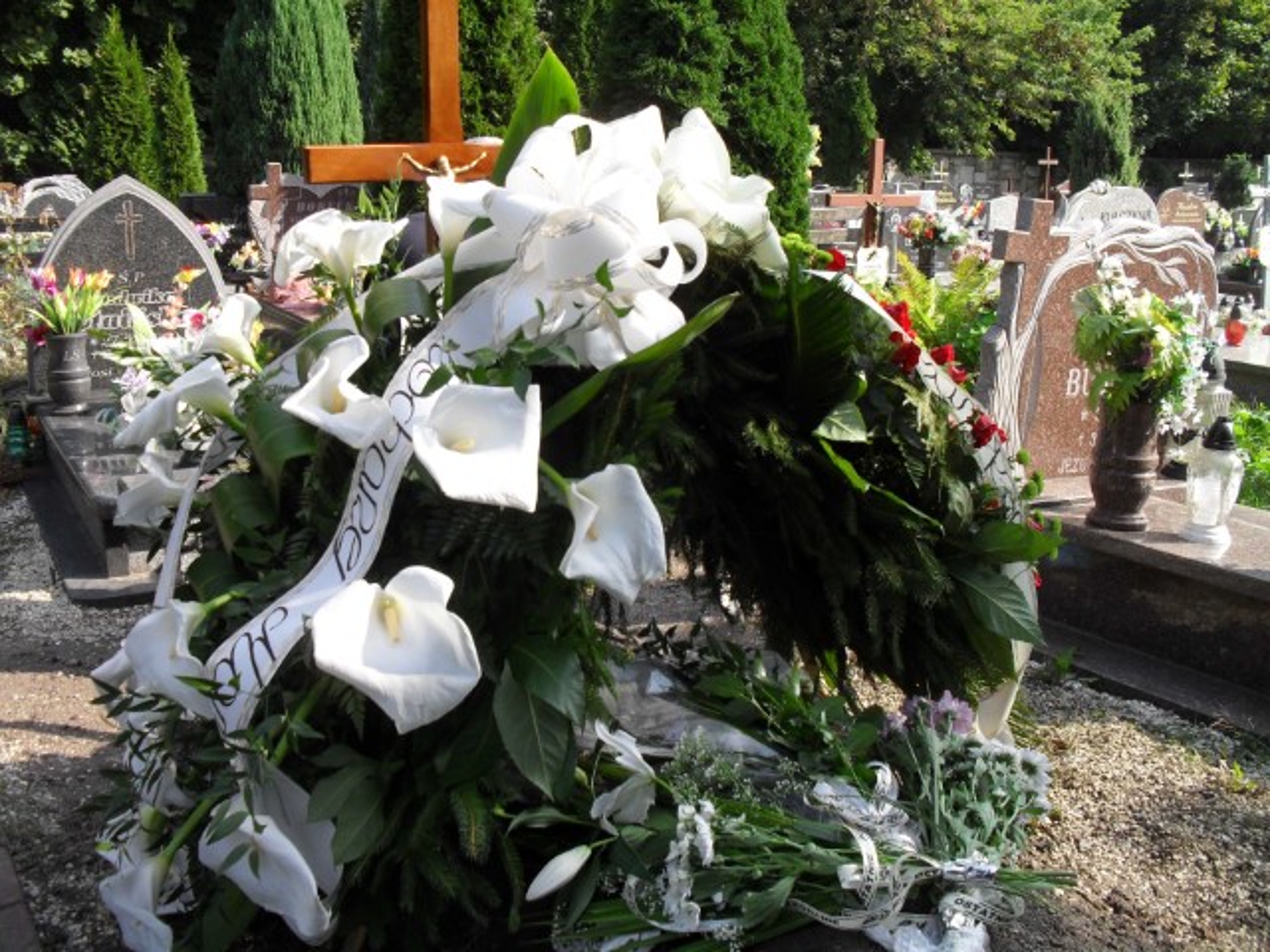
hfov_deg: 52.6
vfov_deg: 40.7
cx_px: 635
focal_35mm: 35
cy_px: 476
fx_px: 1284
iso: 100
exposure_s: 1/350
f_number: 3.2
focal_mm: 6.3
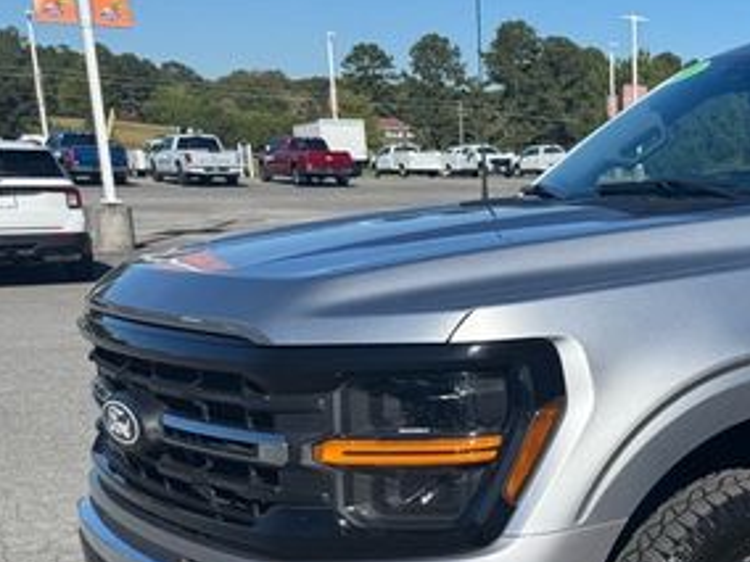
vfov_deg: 26.4
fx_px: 1170
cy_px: 475
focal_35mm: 54
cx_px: 819
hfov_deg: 31.6
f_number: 1.78
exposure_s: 1/3802
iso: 80
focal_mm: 6.76
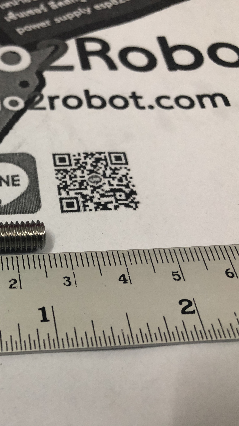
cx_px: -23
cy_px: 214
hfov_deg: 26.7
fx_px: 462
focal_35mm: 41
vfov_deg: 49.4
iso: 100
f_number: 1.8
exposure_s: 1/17
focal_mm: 3.99
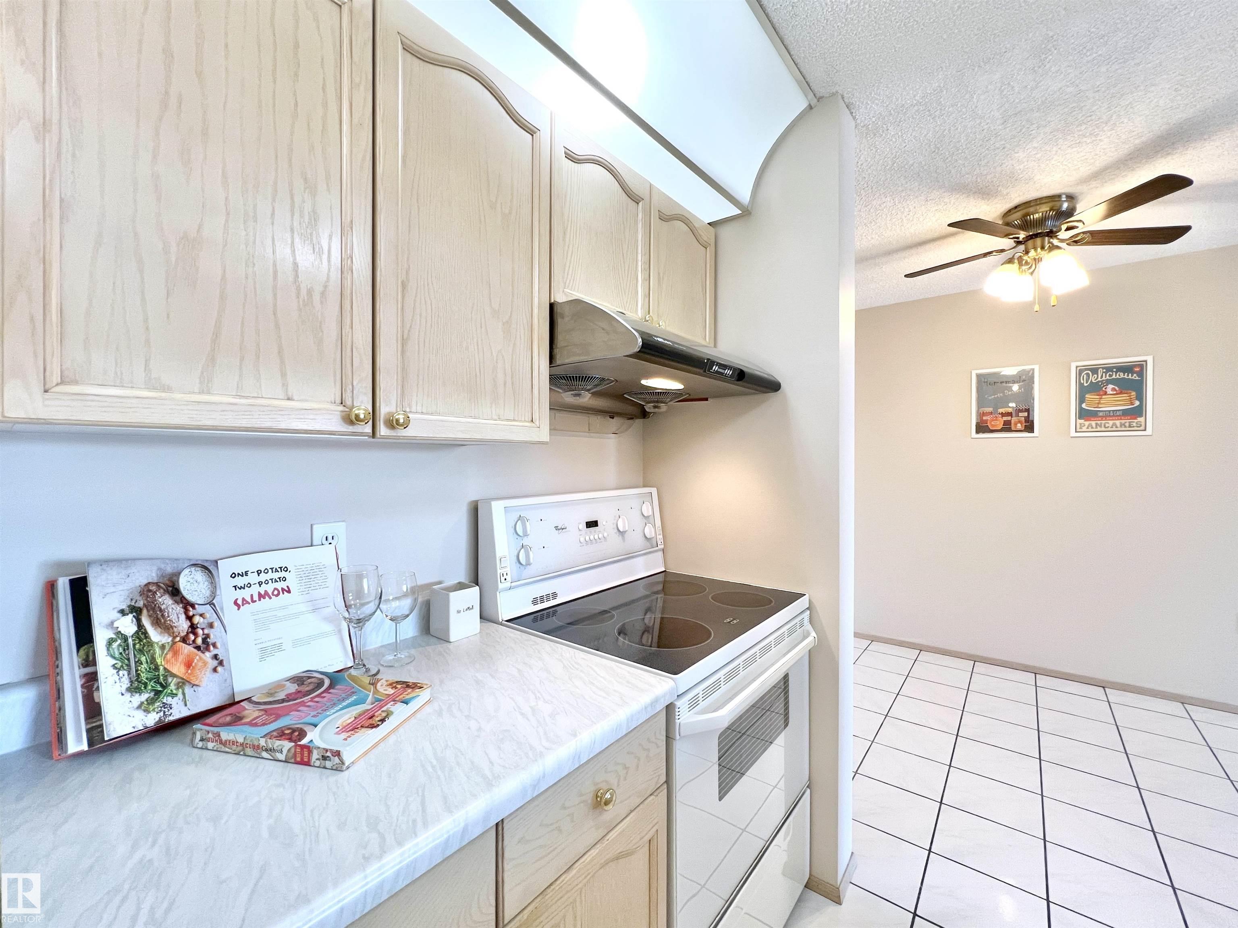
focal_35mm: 13
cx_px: 619
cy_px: 464
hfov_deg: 106.2
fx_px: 465
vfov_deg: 89.9
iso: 125
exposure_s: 1/60
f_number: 1.8
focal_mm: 1.57
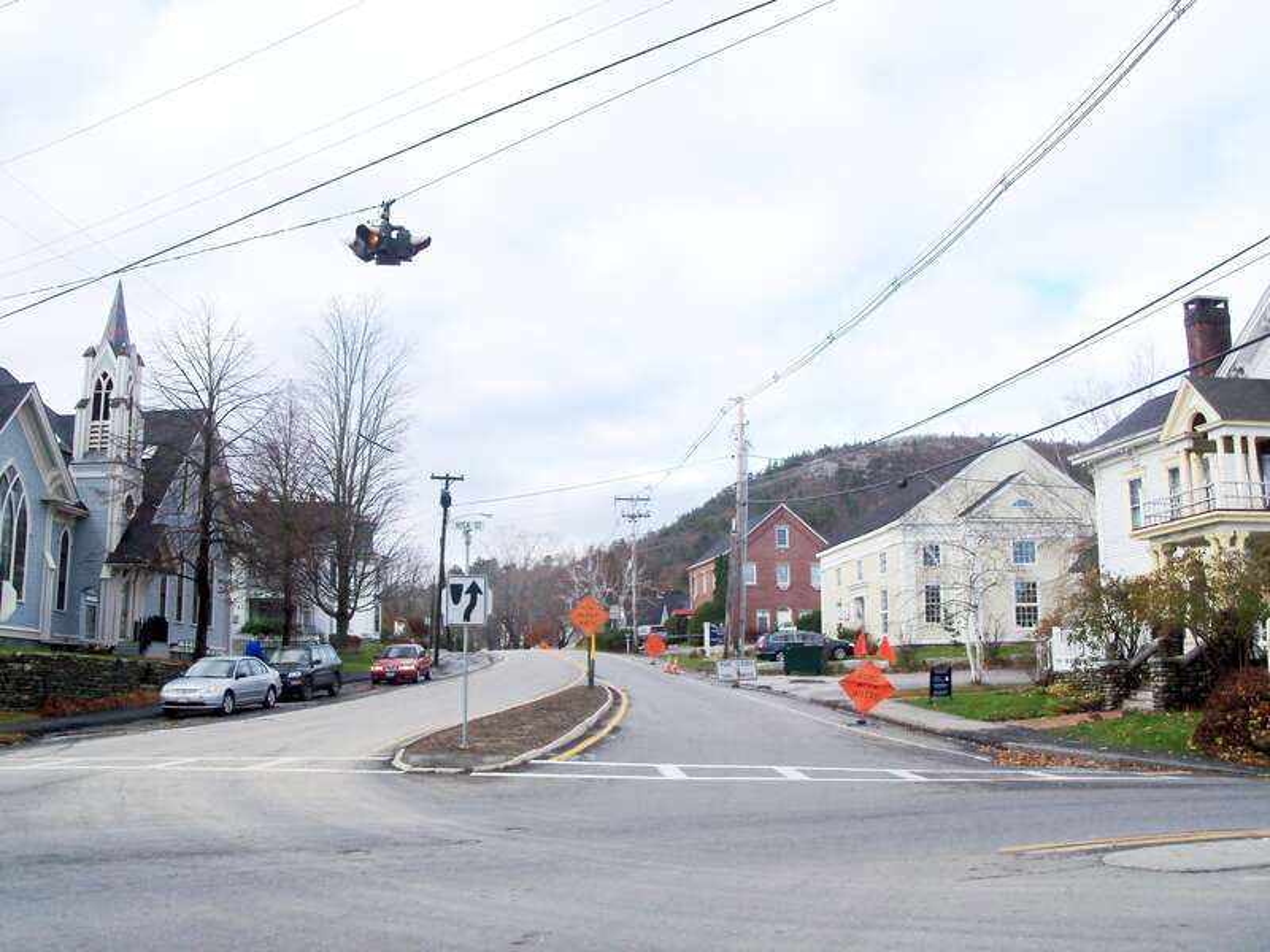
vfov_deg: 40.7
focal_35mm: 35
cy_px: 476
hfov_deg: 52.6
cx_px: 635
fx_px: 1284
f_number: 3
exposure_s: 1/400
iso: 80
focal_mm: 6.3
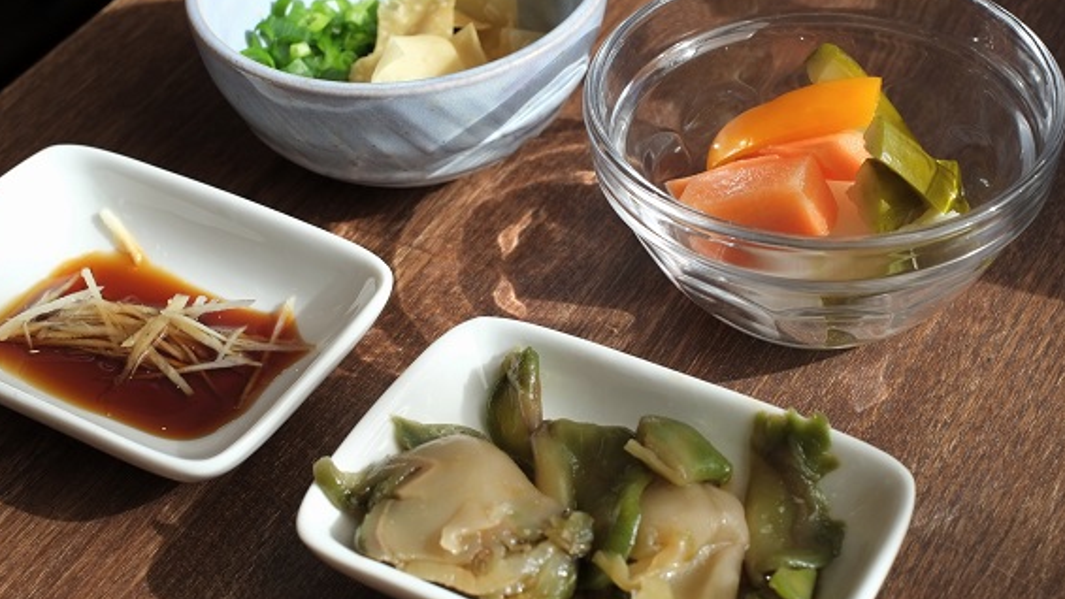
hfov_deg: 35.4
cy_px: 258
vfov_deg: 20.4
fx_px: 1666
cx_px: 509
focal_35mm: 59
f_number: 8
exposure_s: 1/60
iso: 200
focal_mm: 35
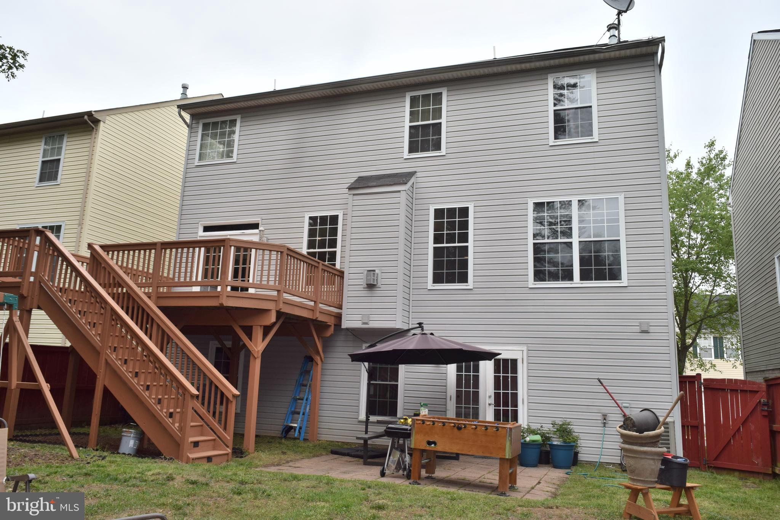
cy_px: 260
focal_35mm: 27
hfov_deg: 67.4
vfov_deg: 47.9
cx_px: 390
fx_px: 585
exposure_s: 1/200
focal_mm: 18
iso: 100
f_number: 7.1
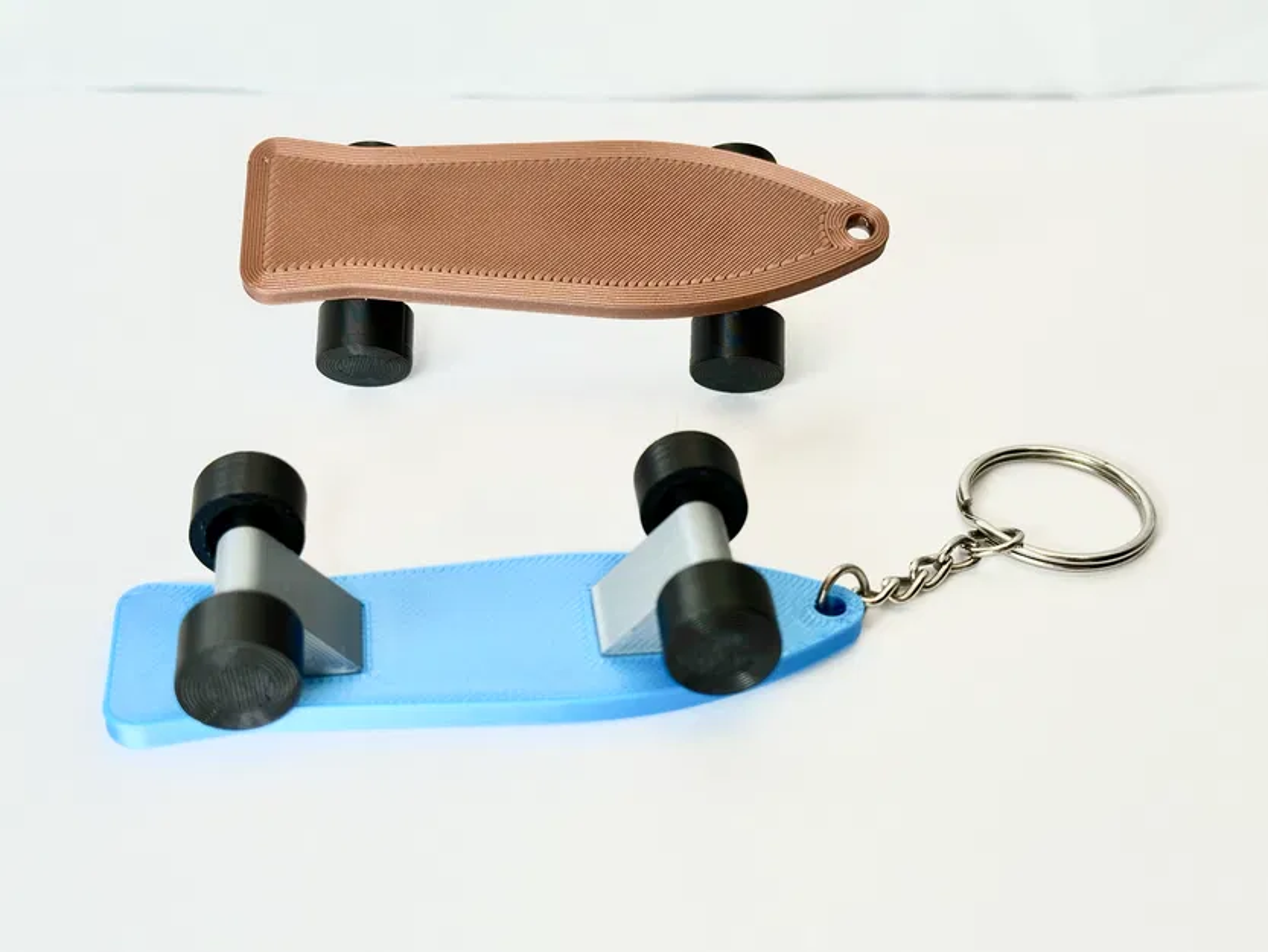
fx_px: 1759
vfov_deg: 30.3
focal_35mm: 48
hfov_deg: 39.7
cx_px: 634
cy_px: 476
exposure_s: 1/100
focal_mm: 6.86
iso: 80
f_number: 1.78
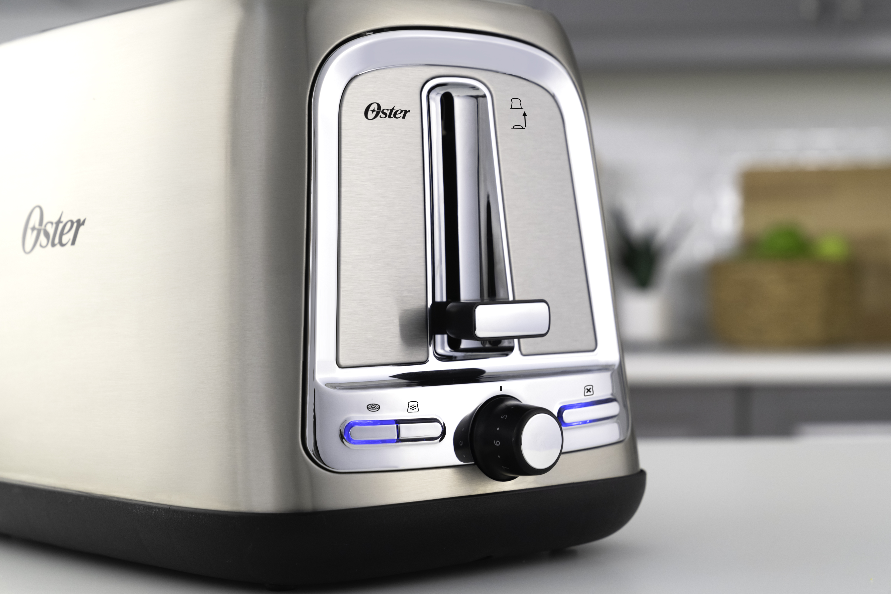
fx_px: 1732
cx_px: 446
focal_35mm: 70
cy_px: 297
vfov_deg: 19.5
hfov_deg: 28.8
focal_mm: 70
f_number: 8
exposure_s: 1/200
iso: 1600
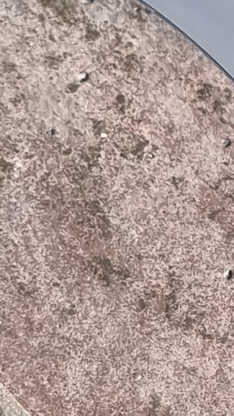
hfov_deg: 6.0
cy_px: 266
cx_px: 815
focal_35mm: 181
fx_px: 1997
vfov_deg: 11.9
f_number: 1.8
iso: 50
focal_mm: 6.7
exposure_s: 1/100
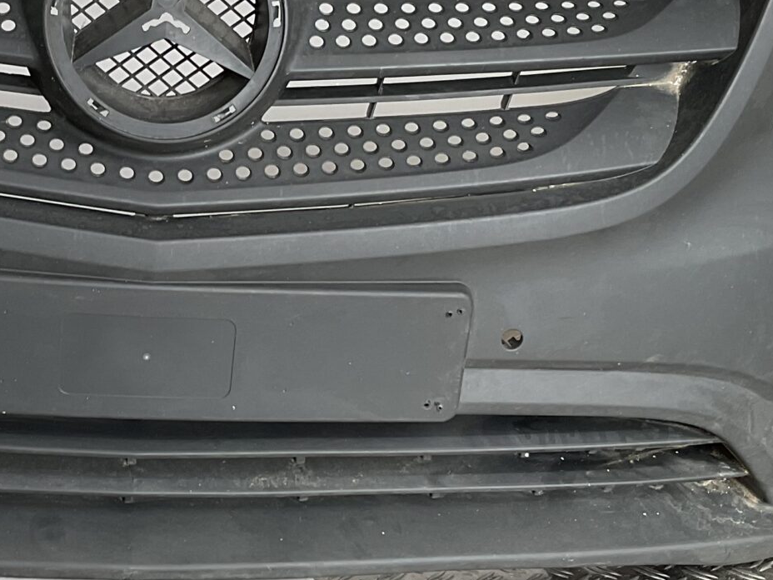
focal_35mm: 80
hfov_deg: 24.0
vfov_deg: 18.3
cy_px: 117
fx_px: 1786
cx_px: 157
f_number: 1.8
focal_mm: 3
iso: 20
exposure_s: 1/100
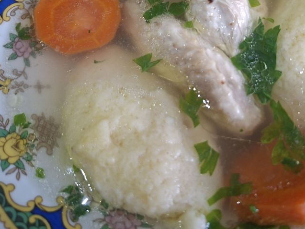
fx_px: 326
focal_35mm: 37
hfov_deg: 48.8
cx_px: 217
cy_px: 71
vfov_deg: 38.1
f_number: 1.8
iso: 320
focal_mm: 5.54
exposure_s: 1/33
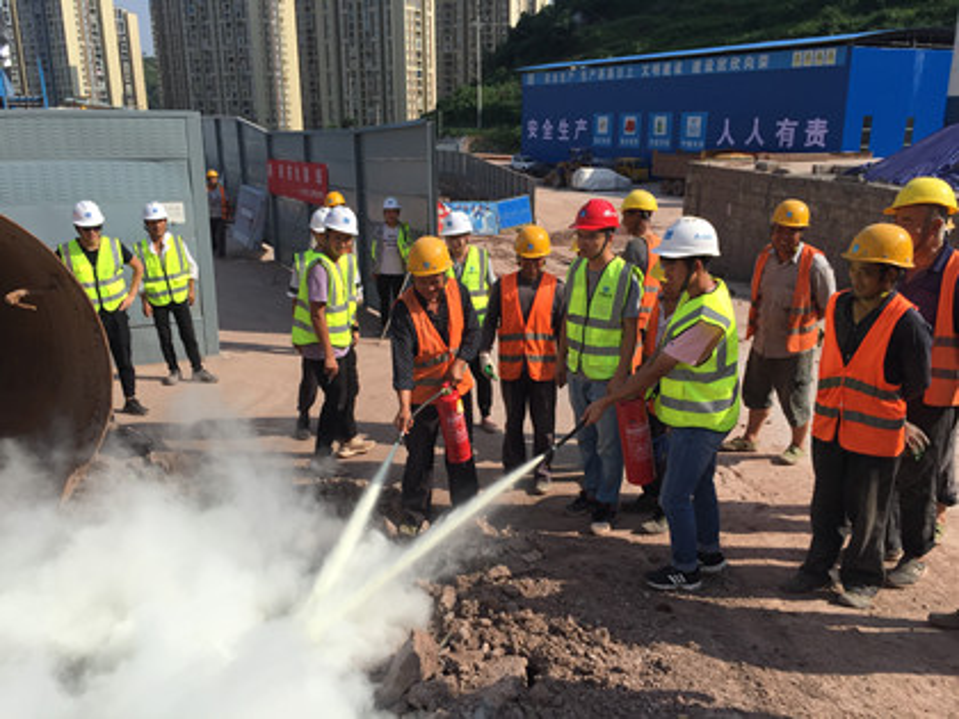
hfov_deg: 61.7
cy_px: 360
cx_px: 480
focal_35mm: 29
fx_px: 803
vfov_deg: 48.2
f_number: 2.2
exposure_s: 1/2198
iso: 32
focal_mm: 4.15
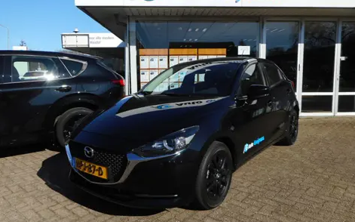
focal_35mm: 27
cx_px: 180
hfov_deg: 68.4
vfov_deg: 45.9
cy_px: 103
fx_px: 261
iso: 80
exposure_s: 1/1000
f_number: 3.7
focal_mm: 4.5
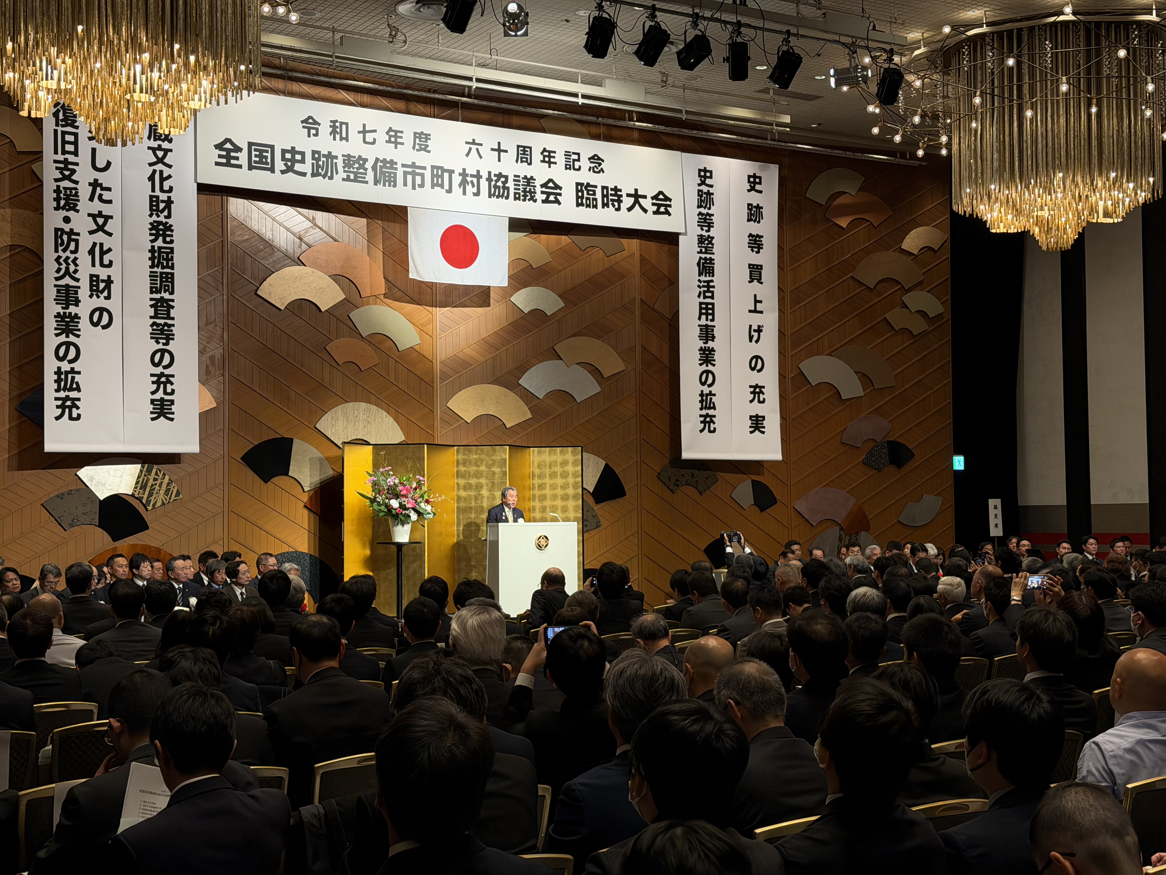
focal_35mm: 48
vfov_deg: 30.3
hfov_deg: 39.7
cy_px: 438
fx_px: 1617
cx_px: 583
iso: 64
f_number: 1.78
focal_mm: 6.76
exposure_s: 1/100
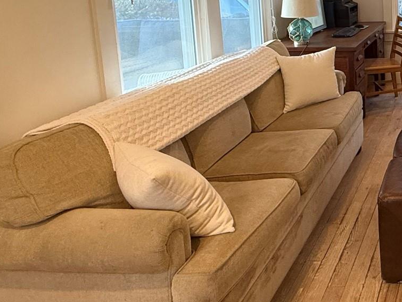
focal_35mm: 38
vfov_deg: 35.0
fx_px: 441
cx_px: 455
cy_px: 17
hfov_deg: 39.0
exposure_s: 1/60
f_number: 2.2
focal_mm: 2.22
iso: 320
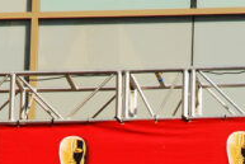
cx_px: 124
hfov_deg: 4.9
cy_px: 306
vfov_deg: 3.3
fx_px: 2840
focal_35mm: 417
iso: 200
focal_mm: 70
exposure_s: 1/125
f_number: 8
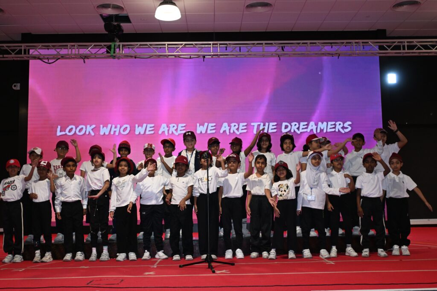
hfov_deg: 47.1
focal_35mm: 41
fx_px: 501
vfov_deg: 32.5
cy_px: 146
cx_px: 218
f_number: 4.5
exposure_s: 1/200
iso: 1250
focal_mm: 27.5
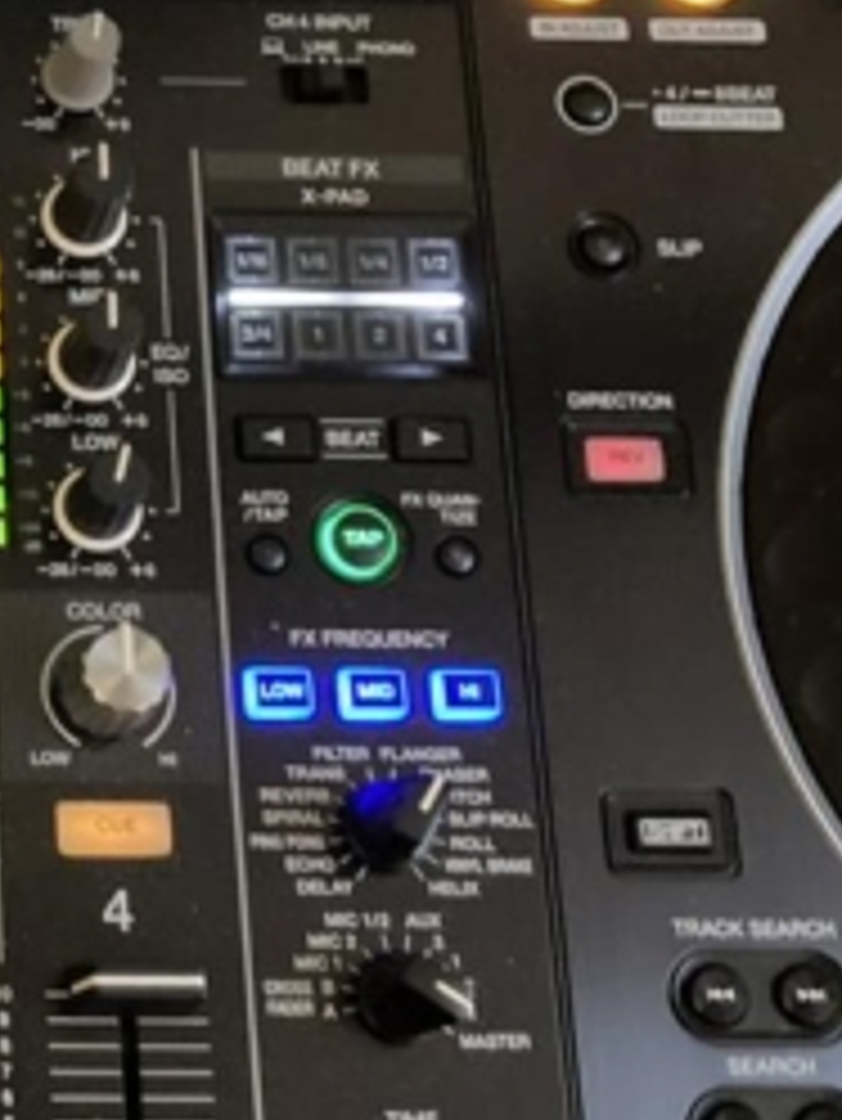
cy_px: 648
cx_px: -351
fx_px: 2333
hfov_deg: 18.5
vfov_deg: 27.0
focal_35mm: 72
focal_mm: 3.99
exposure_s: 1/20
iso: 640
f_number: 1.8
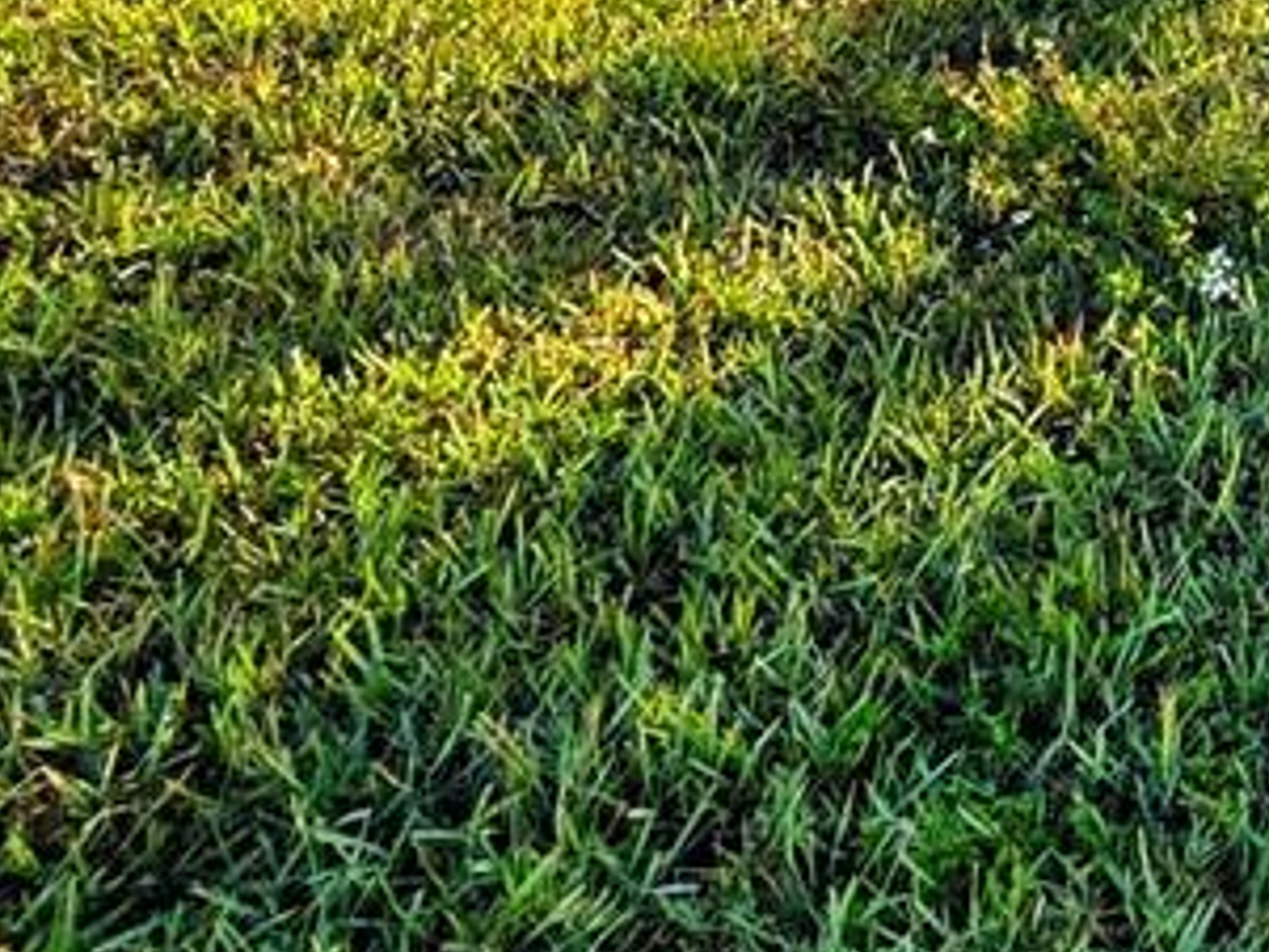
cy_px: -535
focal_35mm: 69
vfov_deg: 18.5
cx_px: 1670
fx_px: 2531
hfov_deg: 24.4
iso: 50
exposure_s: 1/1186
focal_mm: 2.2
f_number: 2.2
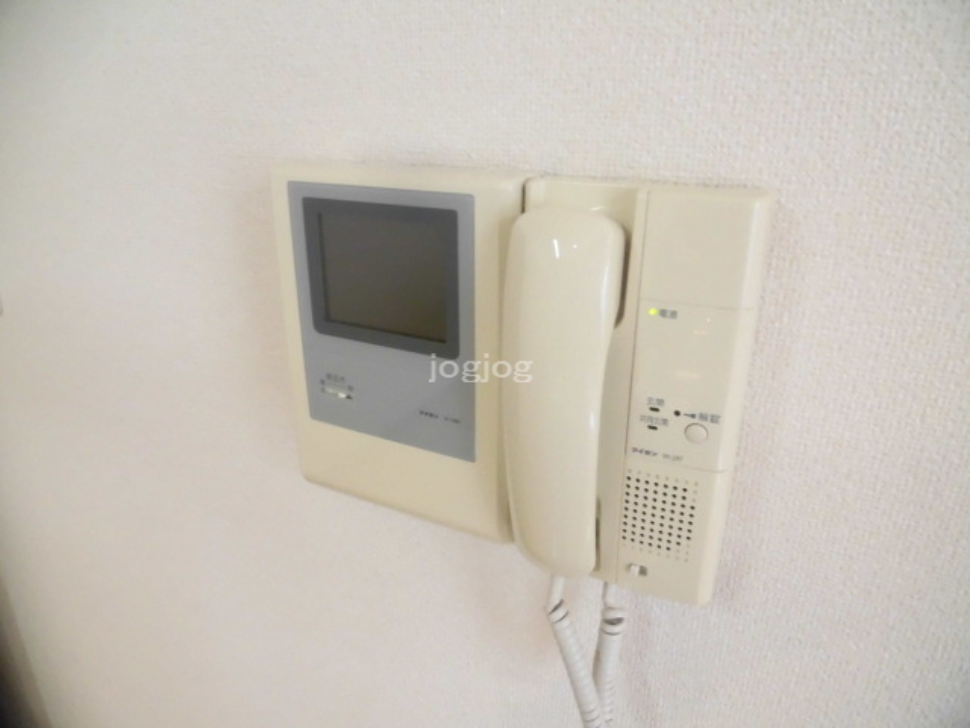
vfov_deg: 56.8
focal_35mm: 24
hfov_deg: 71.6
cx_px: 485
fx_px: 673
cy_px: 364
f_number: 3.1
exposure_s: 1/25
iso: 500
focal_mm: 4.3
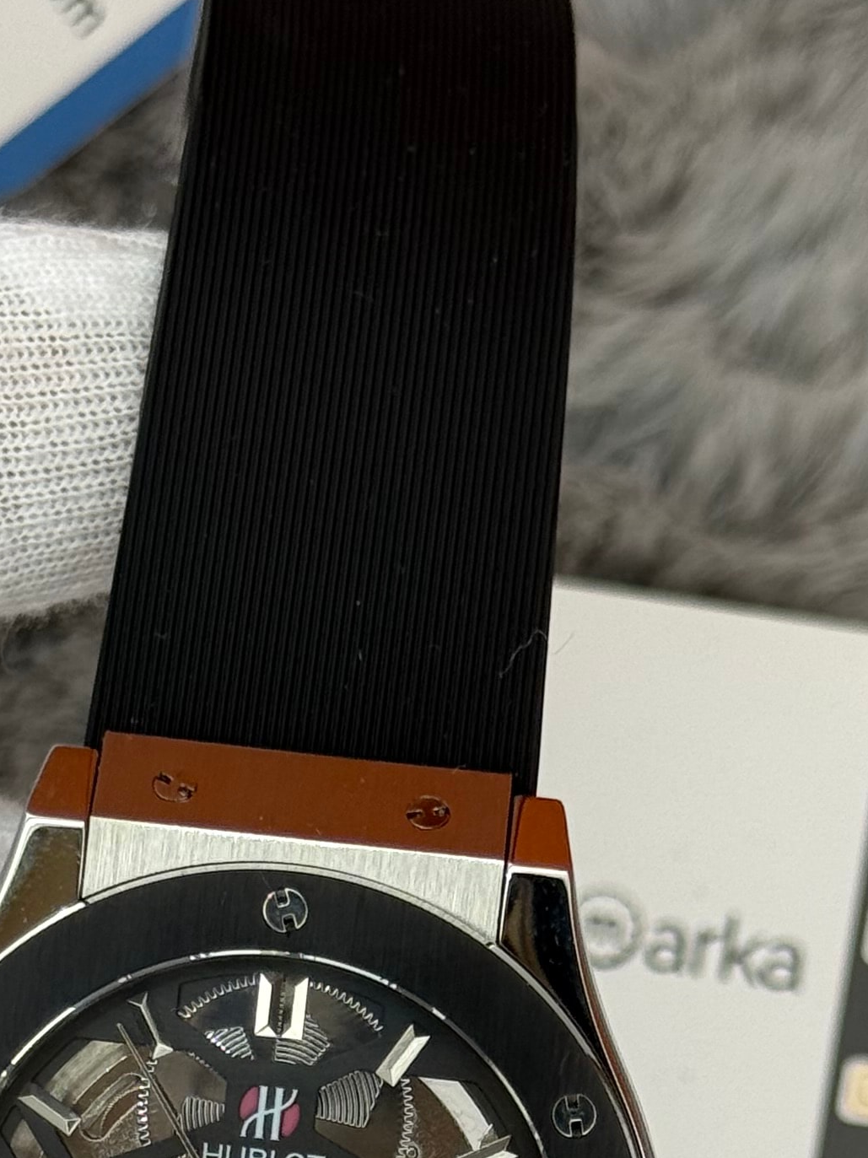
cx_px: 340
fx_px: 4716
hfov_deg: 10.5
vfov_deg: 13.7
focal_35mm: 141
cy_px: 1275
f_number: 1.78
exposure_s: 1/712
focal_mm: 6.76
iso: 64
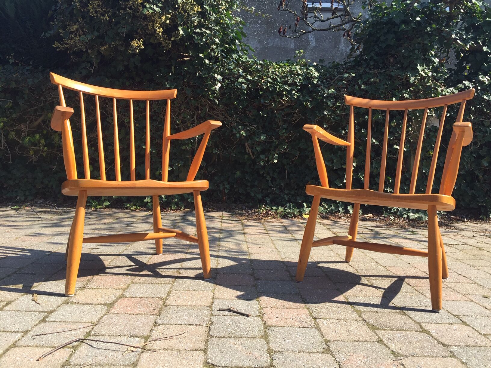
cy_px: 184
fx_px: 411
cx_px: 246
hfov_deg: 61.7
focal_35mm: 29
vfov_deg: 48.2
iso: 32
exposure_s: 1/791
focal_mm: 4.15
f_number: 2.2
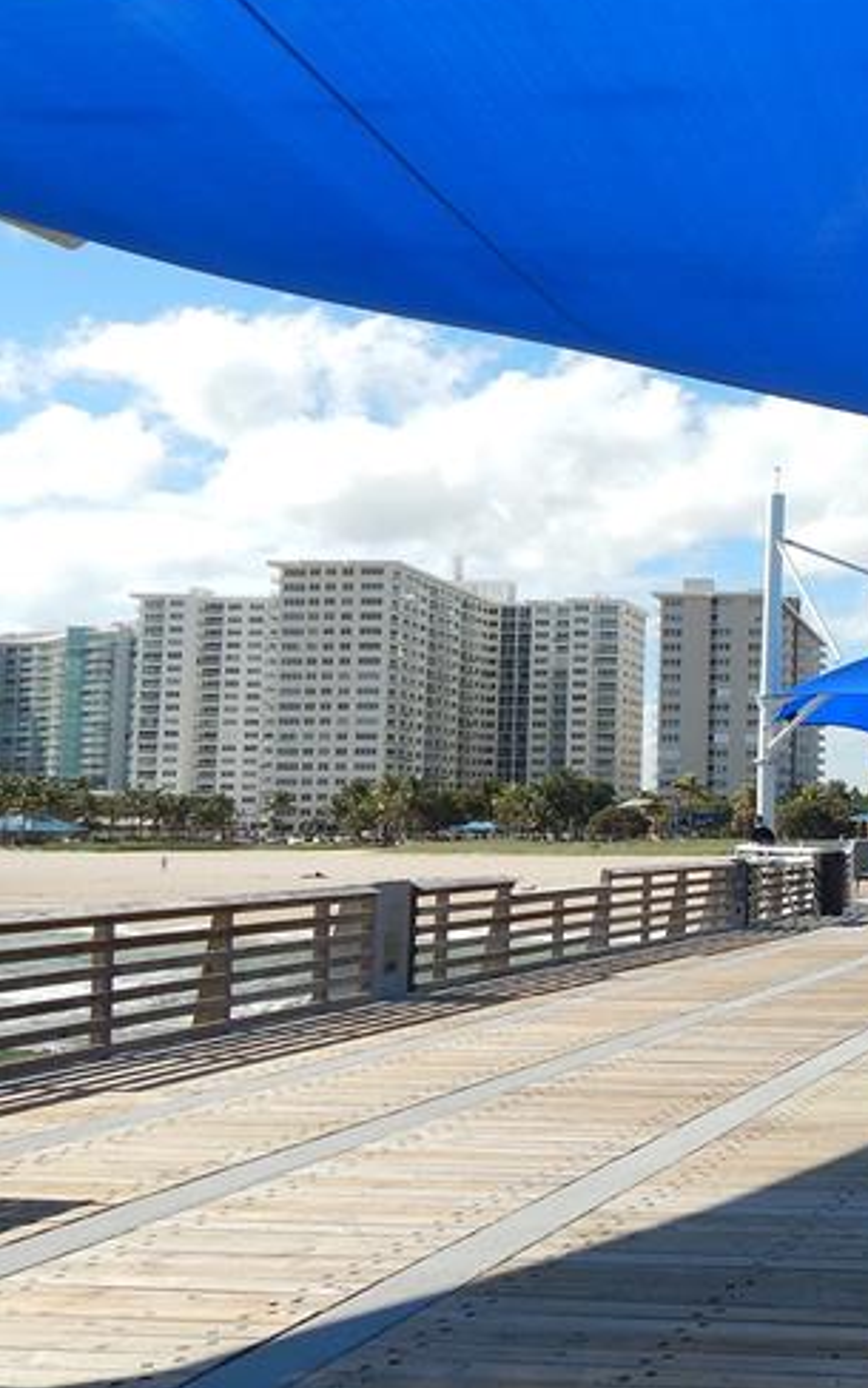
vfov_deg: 49.3
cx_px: 1090
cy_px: 720
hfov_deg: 27.4
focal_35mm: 40
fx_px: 1514
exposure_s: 1/640
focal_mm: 4
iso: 125
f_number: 6
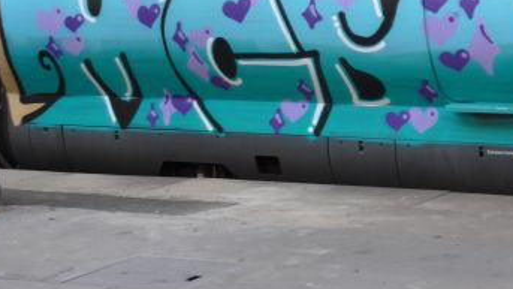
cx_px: 310
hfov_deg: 16.9
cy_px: 59
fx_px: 1728
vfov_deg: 9.5
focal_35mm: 127
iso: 400
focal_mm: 16
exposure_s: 1/8
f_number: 4.4
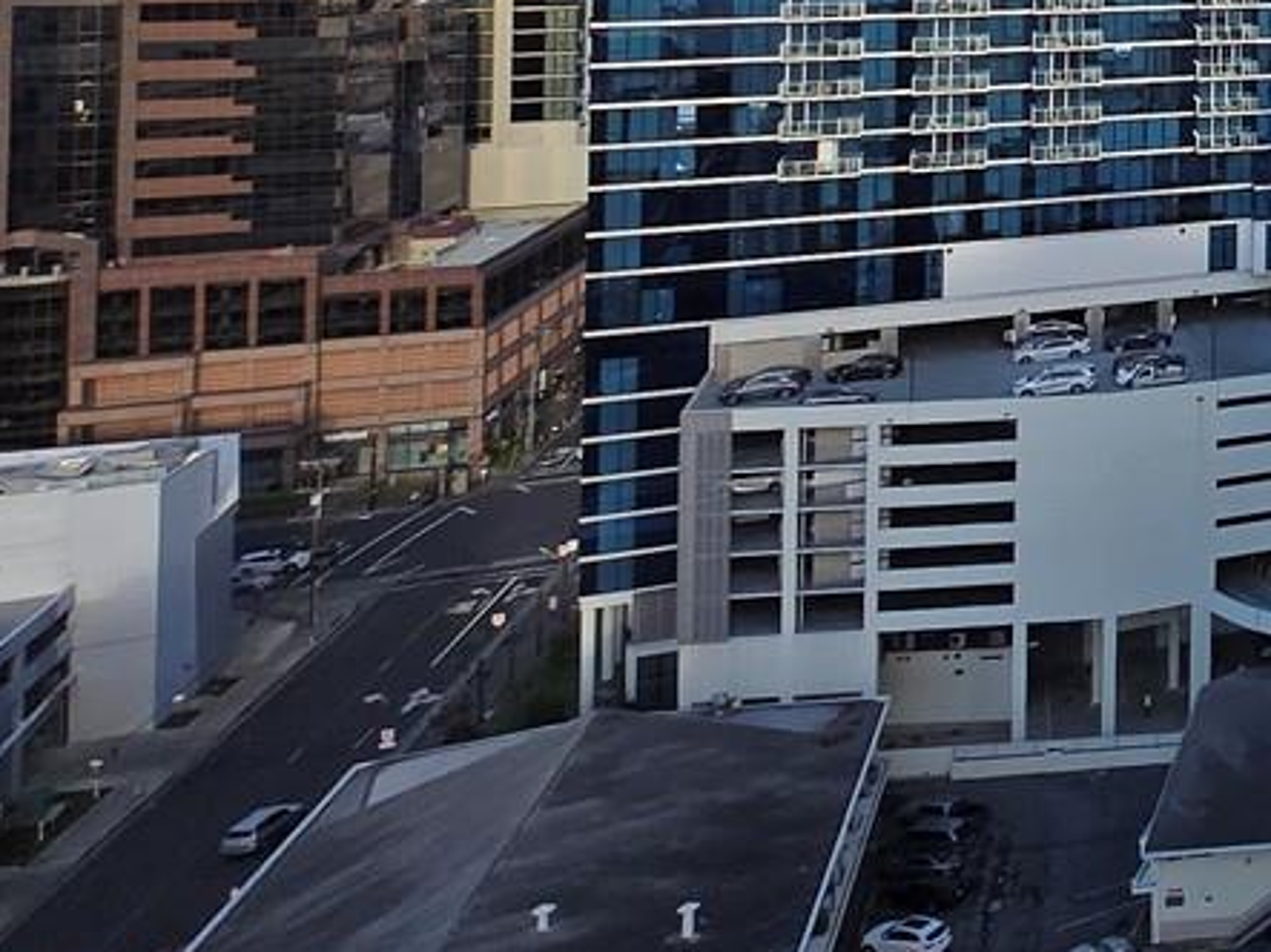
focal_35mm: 47
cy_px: -192
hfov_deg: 27.5
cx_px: 1917
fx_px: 1725
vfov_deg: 27.2
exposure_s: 1/614
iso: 25
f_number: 2.2
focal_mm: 1.7
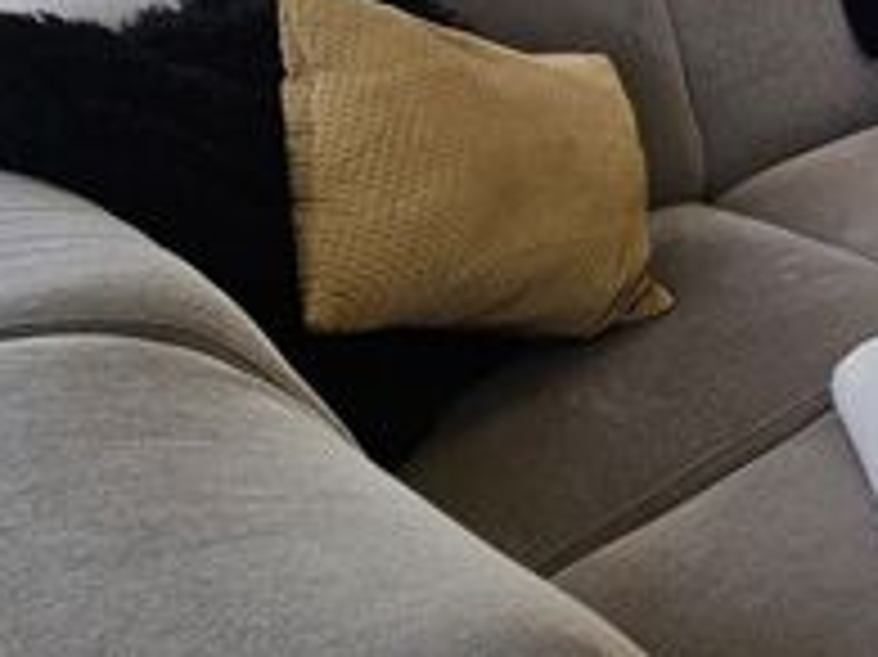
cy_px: -297
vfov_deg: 24.7
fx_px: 1191
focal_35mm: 47
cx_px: 1403
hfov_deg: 25.9
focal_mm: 2.2
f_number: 2.2
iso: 50
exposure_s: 1/119
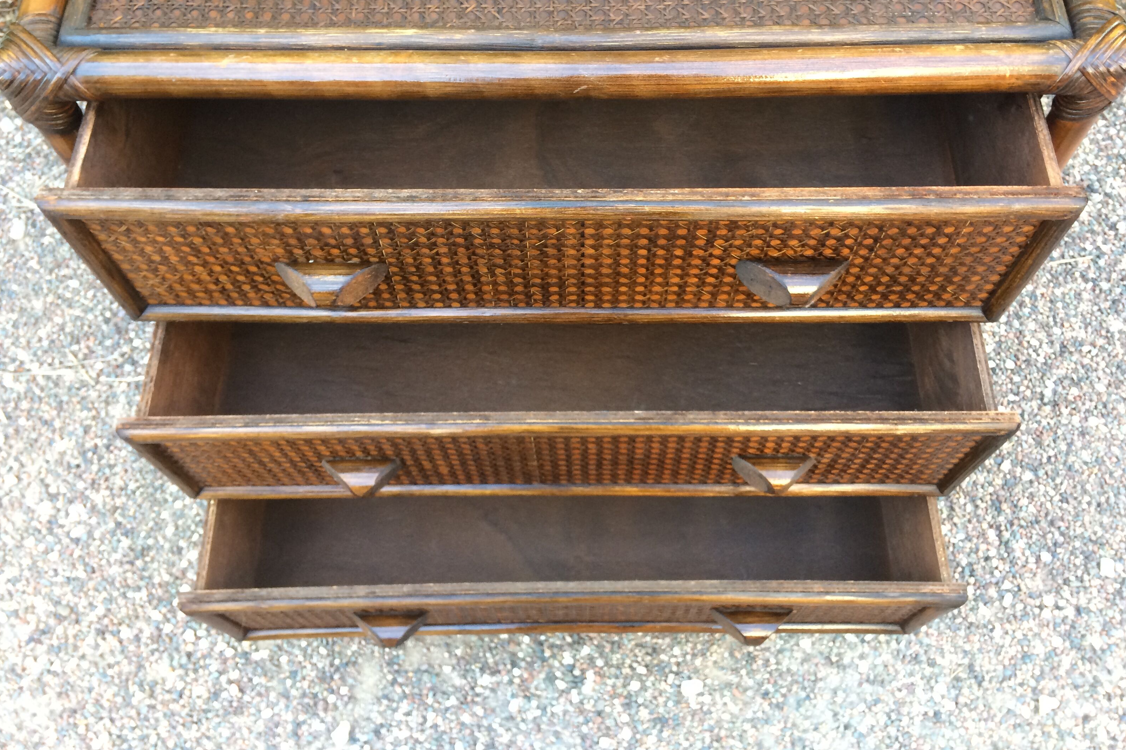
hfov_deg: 60.3
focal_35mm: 31
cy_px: 333
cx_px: 564
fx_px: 969
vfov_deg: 42.3
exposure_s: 1/33
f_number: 2.2
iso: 50
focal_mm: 4.15
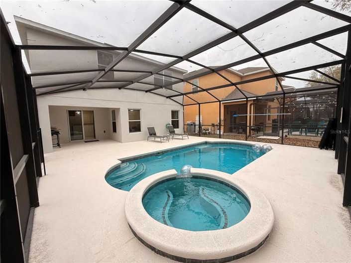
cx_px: 176
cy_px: 132
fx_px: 142
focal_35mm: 14
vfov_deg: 85.6
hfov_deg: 102.1
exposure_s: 1/99
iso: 80
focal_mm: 2.22
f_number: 2.2
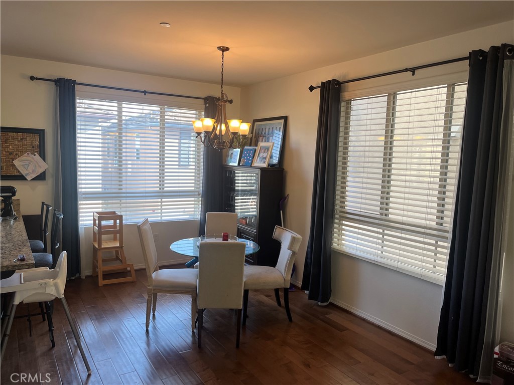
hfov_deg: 67.3
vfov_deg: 53.1
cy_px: 192
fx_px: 386
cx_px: 257
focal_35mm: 26
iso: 64
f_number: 1.6
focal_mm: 5.1
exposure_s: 1/120
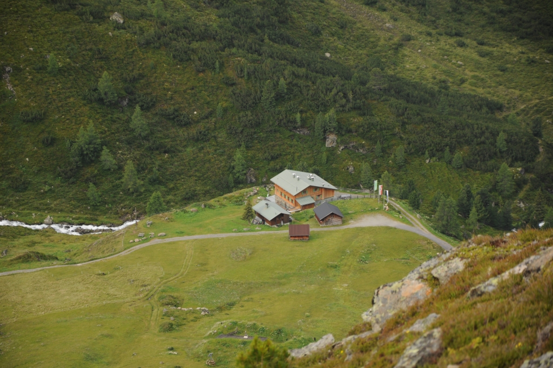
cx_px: 276
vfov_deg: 8.7
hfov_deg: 13.1
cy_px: 184
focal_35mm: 158
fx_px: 2416
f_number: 5.6
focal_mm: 105
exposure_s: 1/250
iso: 200
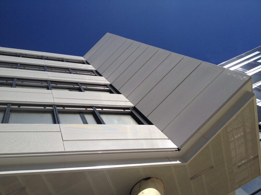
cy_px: 98
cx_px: 130
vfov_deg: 40.7
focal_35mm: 35
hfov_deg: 52.6
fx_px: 264
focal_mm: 4.28
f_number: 2.4
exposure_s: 1/4608
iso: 64
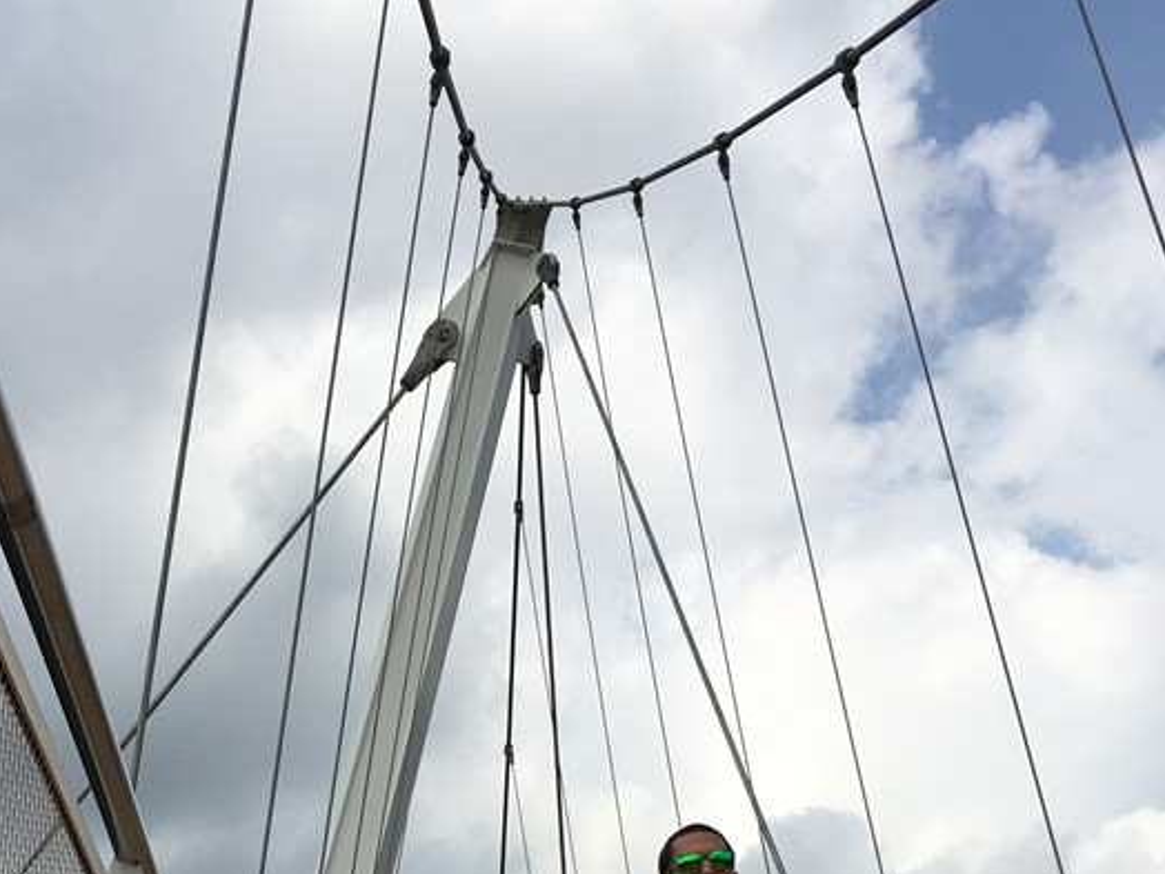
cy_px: 1076
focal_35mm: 59
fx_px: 1986
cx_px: 385
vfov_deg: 22.6
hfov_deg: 32.4
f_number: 2.2
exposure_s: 1/1479
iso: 25
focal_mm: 4.15
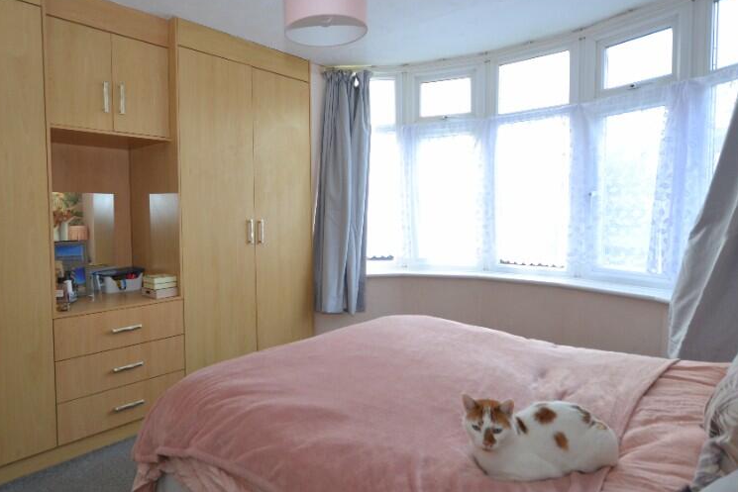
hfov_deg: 76.3
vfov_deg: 55.7
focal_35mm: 23
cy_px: 229
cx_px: 308
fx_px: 465
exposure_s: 1/60
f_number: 4.2
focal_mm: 11
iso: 560
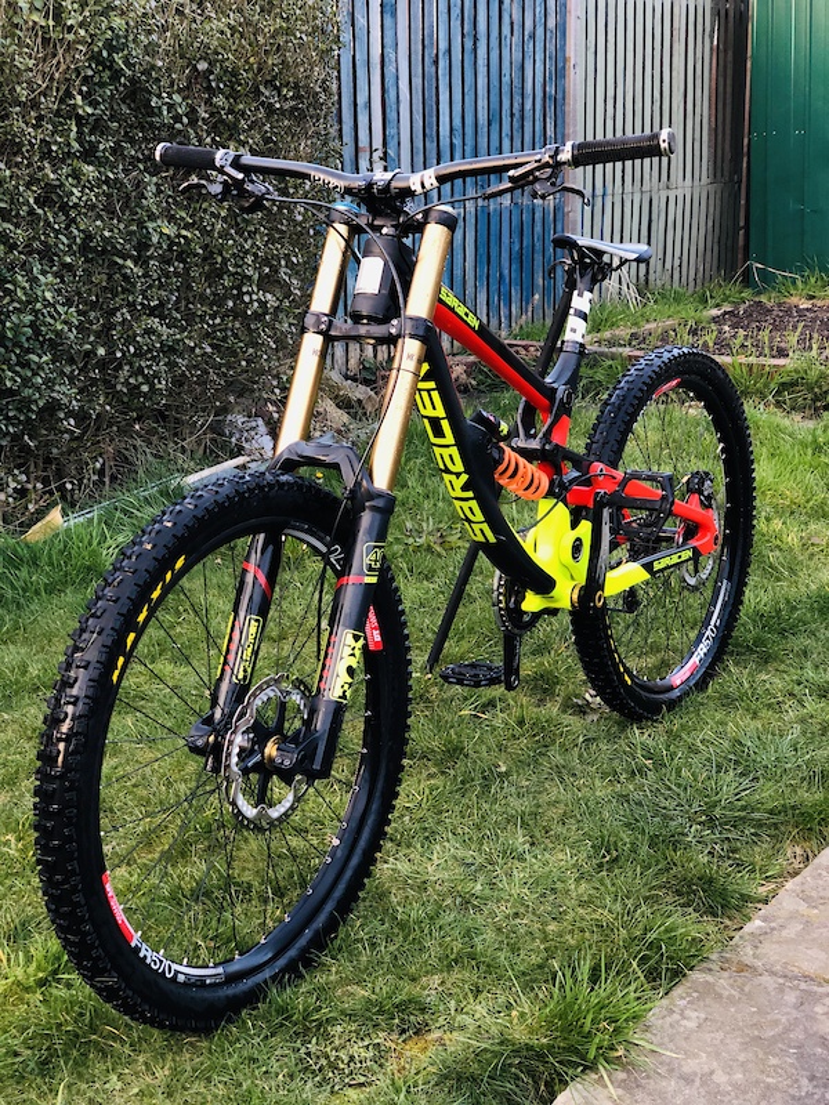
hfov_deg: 28.0
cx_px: 414
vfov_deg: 36.8
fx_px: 1660
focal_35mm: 52
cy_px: 552
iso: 100
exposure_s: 1/60
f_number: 2.4
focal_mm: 6
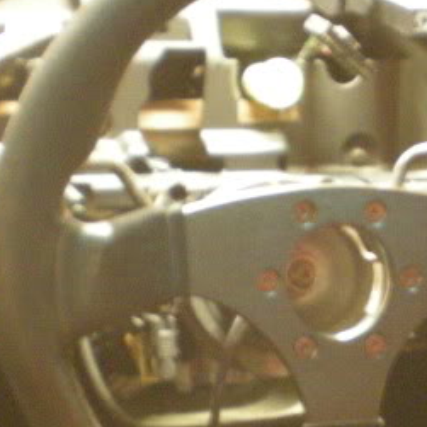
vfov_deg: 16.0
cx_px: 495
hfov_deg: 15.7
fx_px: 1493
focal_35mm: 107
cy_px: 407
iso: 640
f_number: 3.1
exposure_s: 1
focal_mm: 6.3
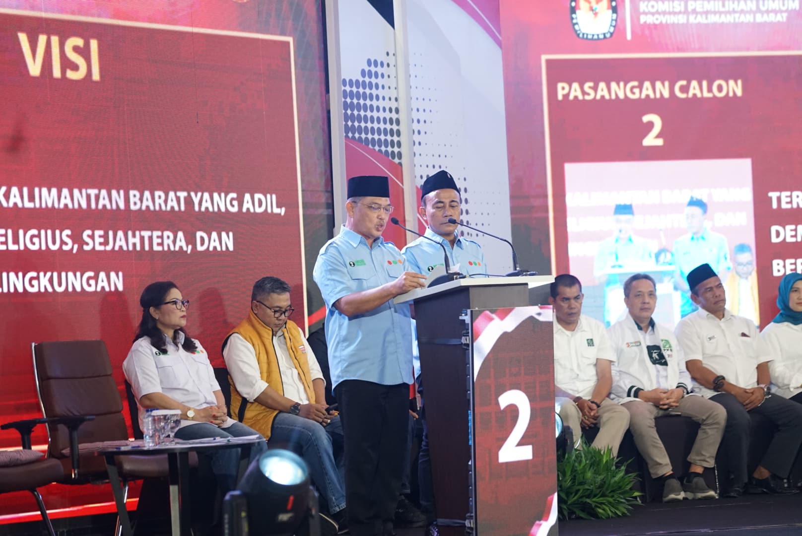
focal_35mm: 128
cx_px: 401
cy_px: 268
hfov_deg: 16.0
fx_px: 2854
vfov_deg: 10.7
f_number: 4
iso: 4000
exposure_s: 1/320
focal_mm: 128
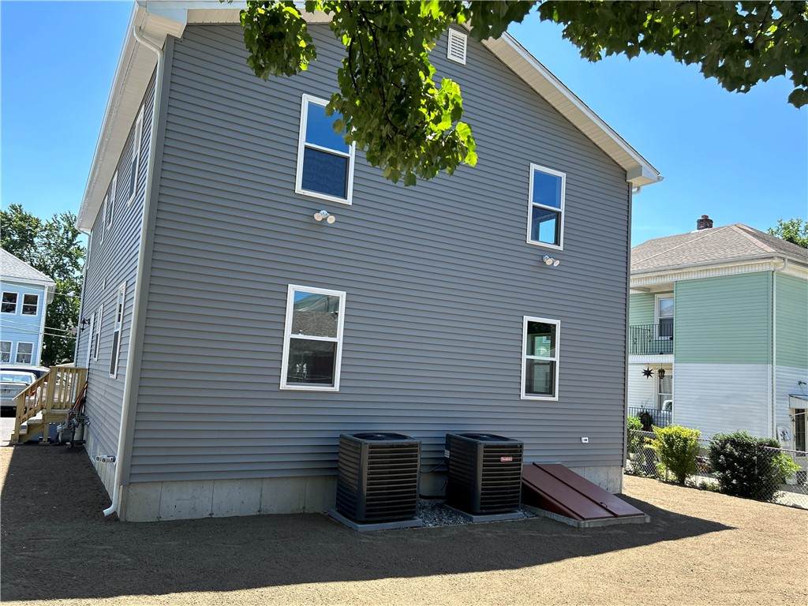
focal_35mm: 26
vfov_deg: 53.1
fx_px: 607
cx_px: 404
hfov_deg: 67.3
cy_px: 303
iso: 50
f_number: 1.5
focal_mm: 5.7
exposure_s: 1/1089
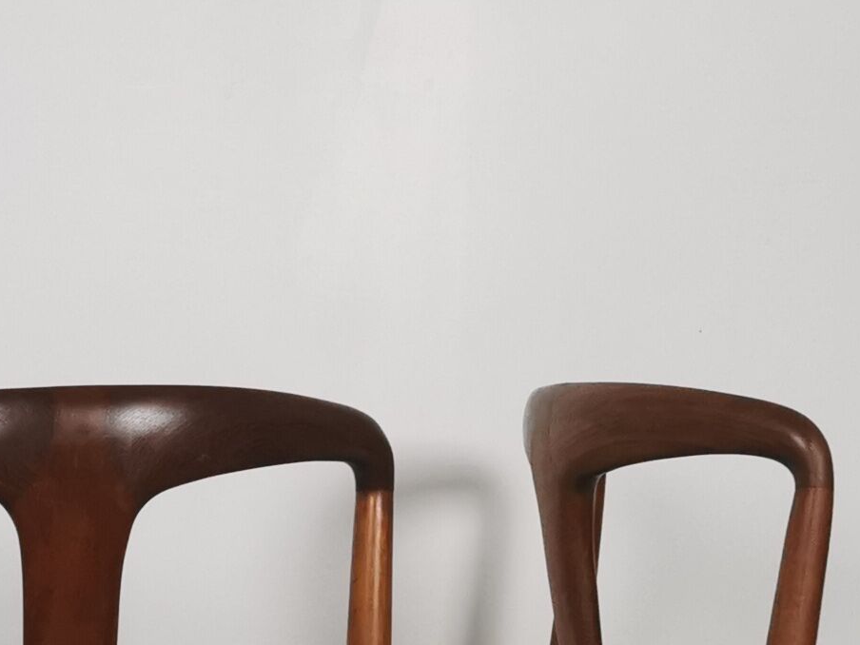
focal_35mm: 109
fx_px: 2708
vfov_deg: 13.0
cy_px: 927
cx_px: -316
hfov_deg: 16.8
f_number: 1.6
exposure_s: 1/100
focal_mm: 5.56
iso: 160
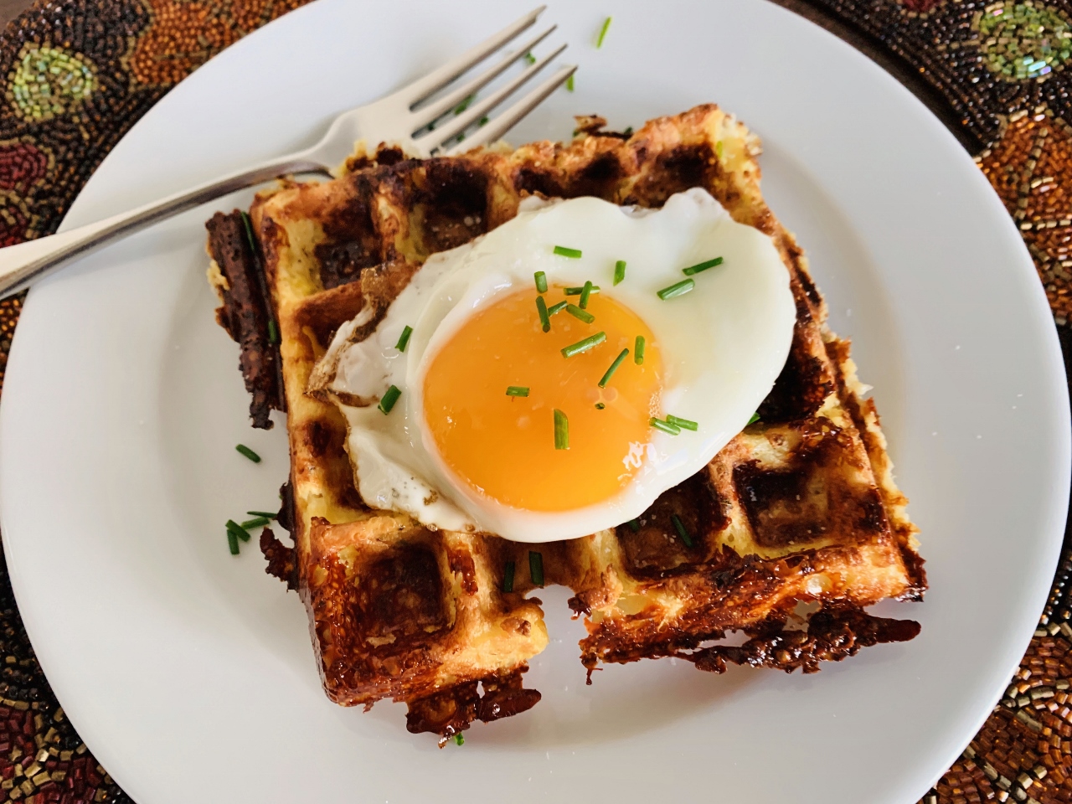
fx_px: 805
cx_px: 536
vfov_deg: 53.1
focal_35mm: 26
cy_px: 402
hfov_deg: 67.3
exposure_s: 1/60
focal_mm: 4.25
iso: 320
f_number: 1.8
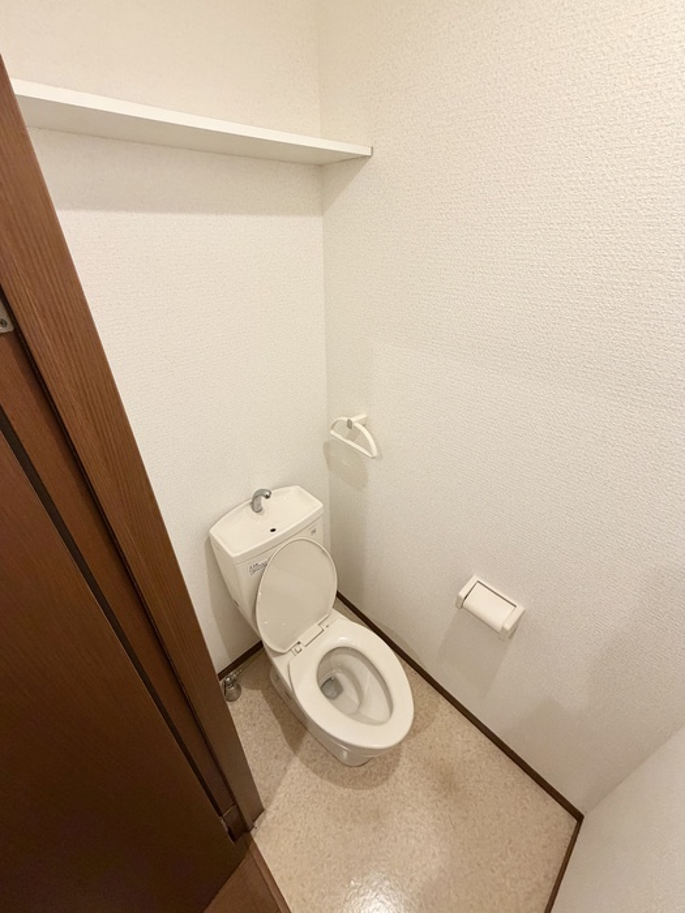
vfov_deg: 102.1
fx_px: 369
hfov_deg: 85.7
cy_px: 456
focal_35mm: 14
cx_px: 342
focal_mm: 2.22
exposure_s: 1/60
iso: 320
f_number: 2.2
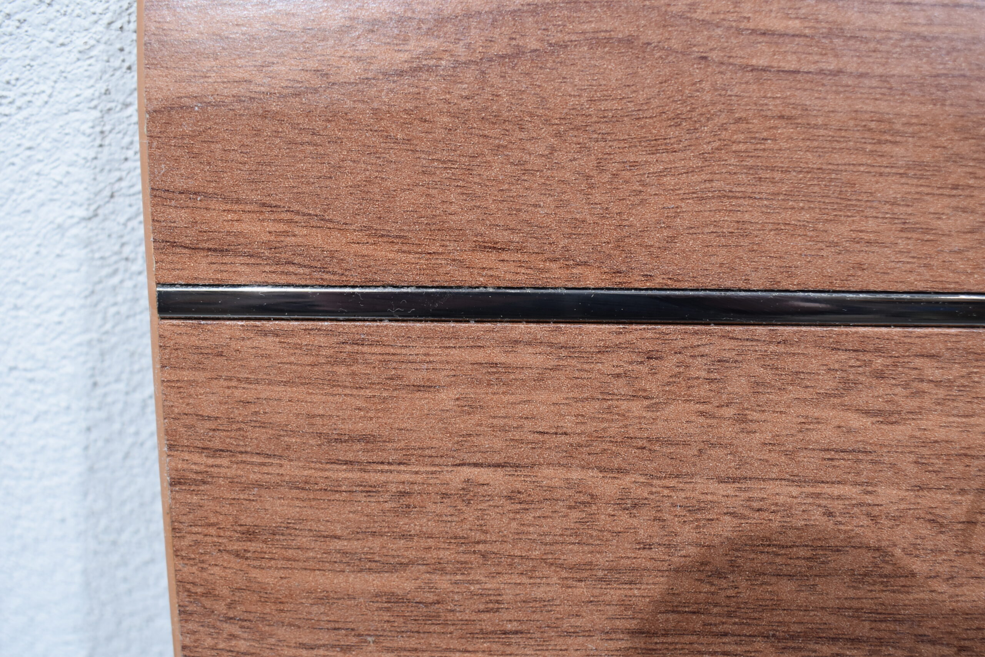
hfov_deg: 53.1
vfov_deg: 36.9
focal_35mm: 36
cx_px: 492
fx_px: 985
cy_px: 328
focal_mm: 24
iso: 720
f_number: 5.6
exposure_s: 1/60
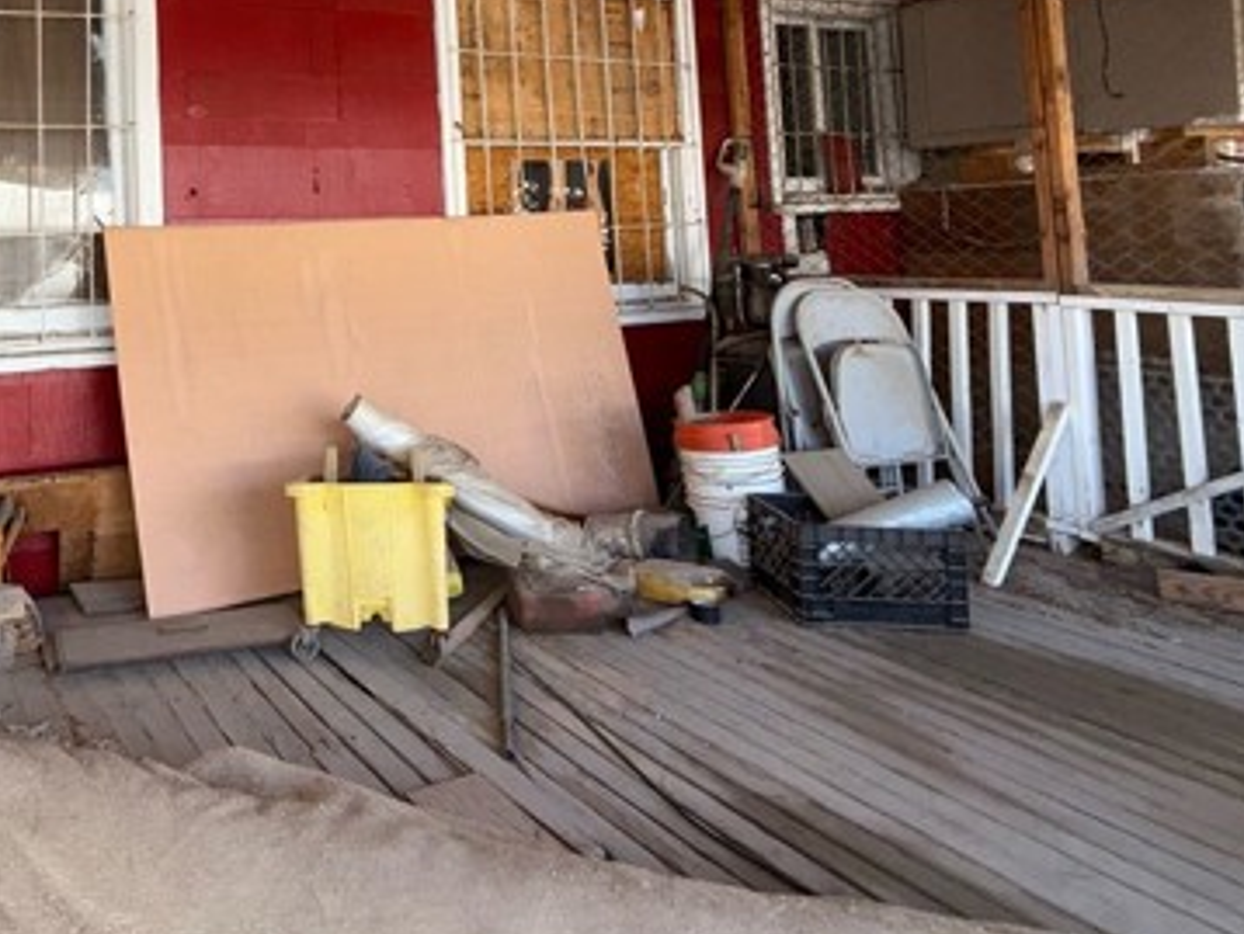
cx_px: 208
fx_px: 899
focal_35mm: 25
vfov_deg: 51.9
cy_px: 205
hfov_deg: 62.1
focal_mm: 2.22
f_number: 2.2
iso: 16
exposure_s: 1/131
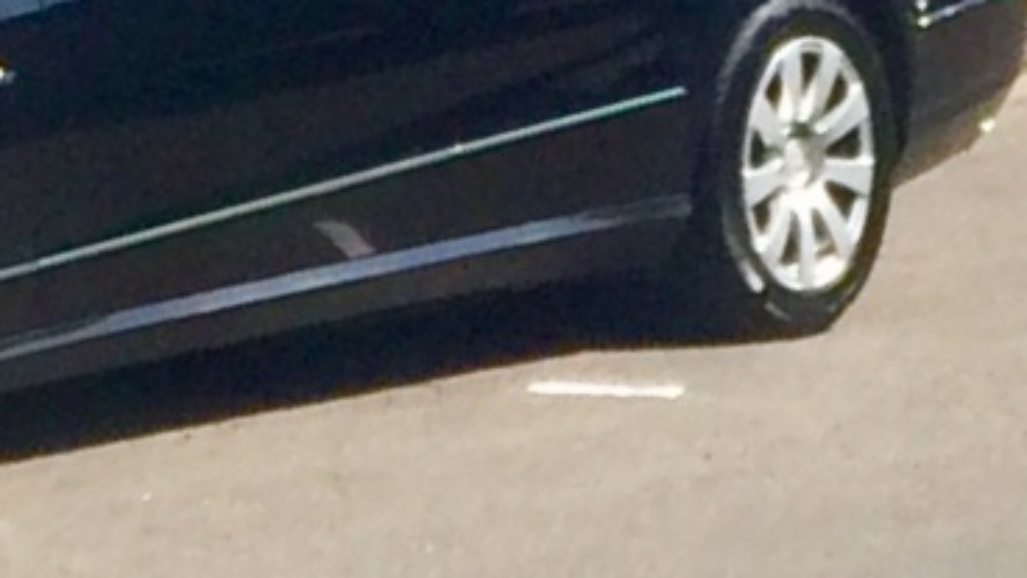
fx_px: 2505
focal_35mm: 92
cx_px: -220
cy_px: -304
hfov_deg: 21.4
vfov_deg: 12.5
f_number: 2.2
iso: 32
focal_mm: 4.15
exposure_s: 1/1642
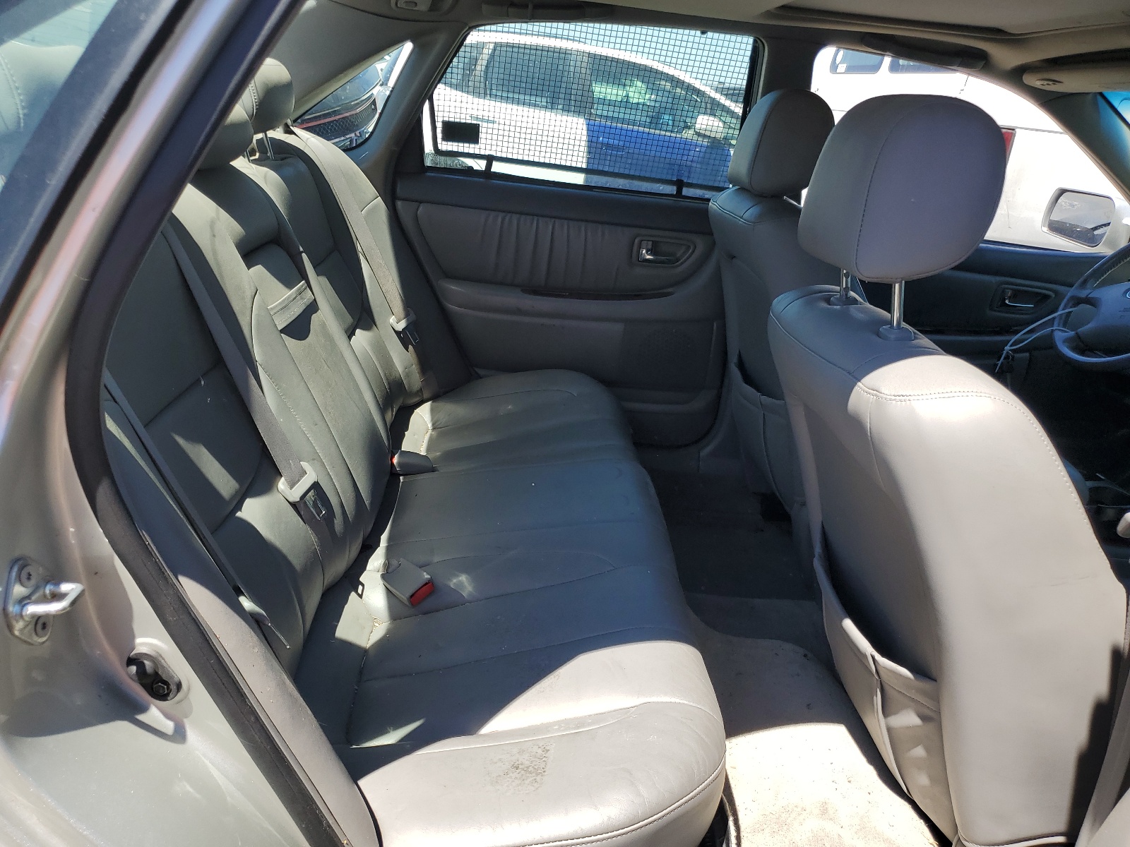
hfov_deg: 67.3
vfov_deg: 53.1
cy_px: 424
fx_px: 849
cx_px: 565
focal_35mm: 26
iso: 50
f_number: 1.5
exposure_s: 1/1250
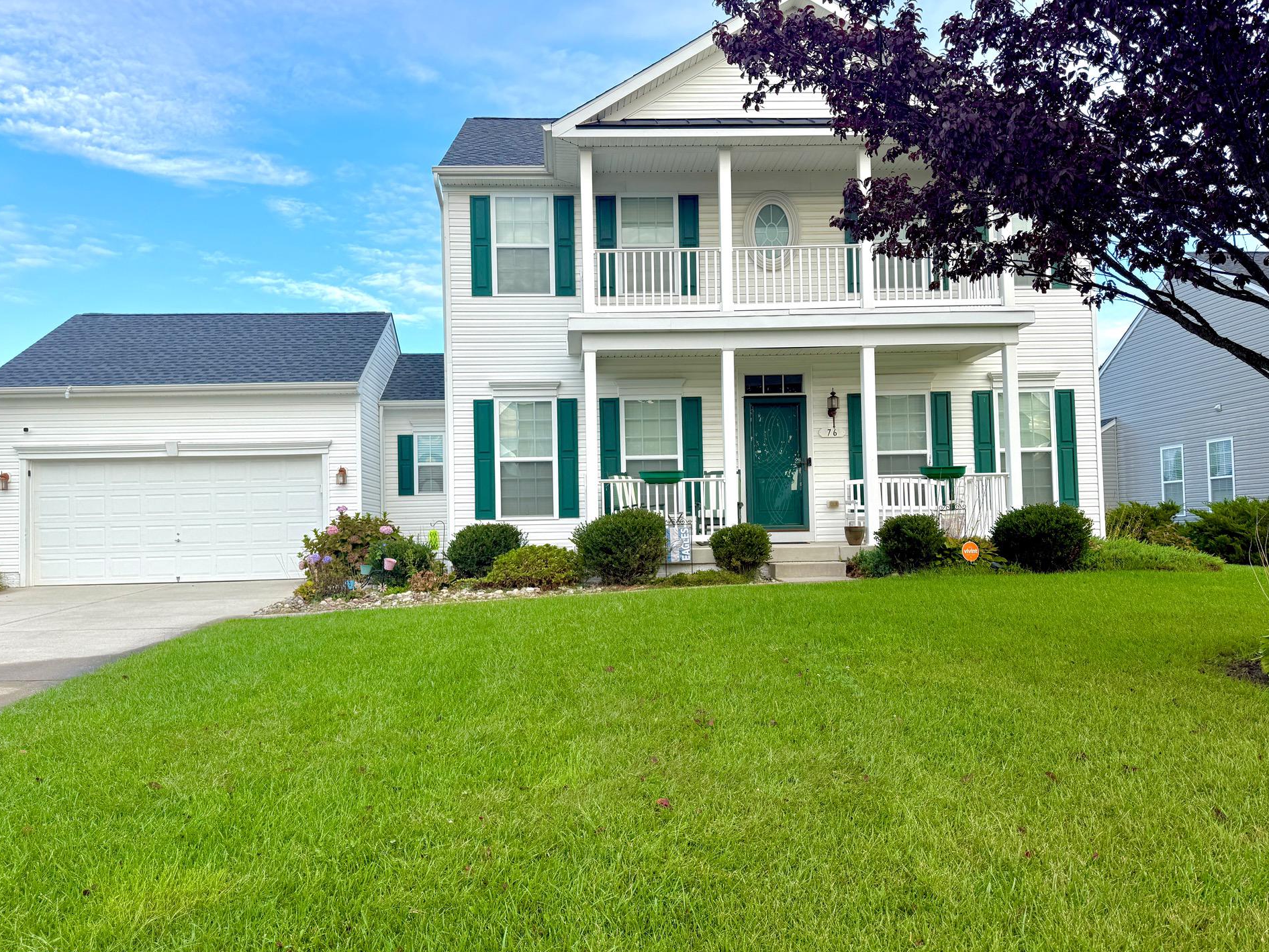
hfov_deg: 67.3
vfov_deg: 53.1
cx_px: 606
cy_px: 494
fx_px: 953
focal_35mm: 26
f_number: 1.78
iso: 80
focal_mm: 6.76
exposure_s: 1/1106
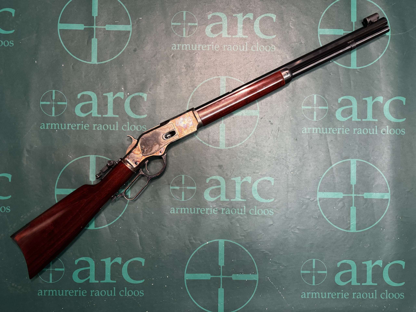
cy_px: 156
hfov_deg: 71.6
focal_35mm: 24
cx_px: 208
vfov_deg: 56.8
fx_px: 288
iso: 500
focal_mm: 6.76
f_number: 1.78
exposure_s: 1/50
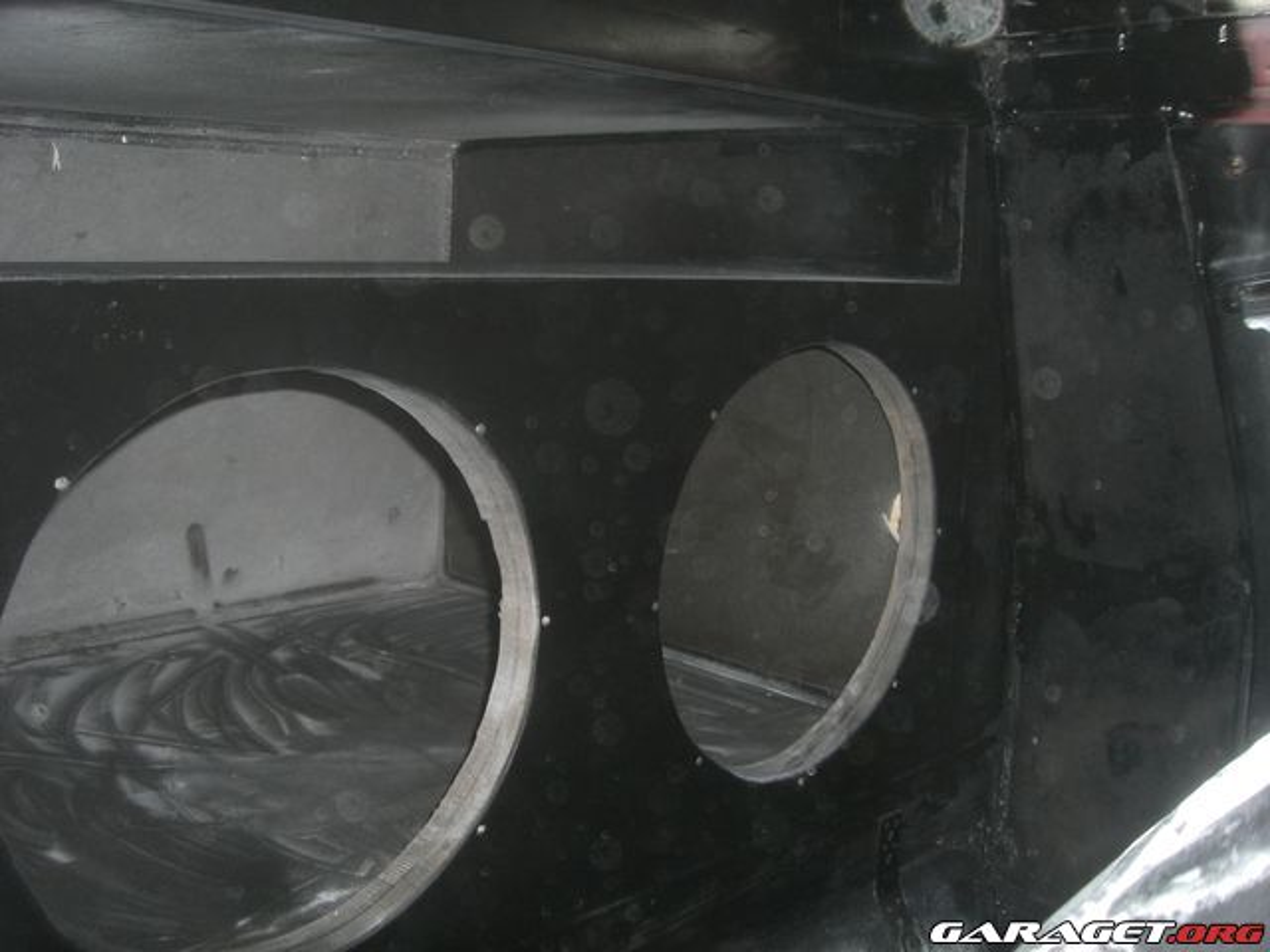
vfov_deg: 37.7
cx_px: 635
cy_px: 476
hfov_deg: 49.0
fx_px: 1394
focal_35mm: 38
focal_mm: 6.2
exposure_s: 1/60
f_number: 2.7
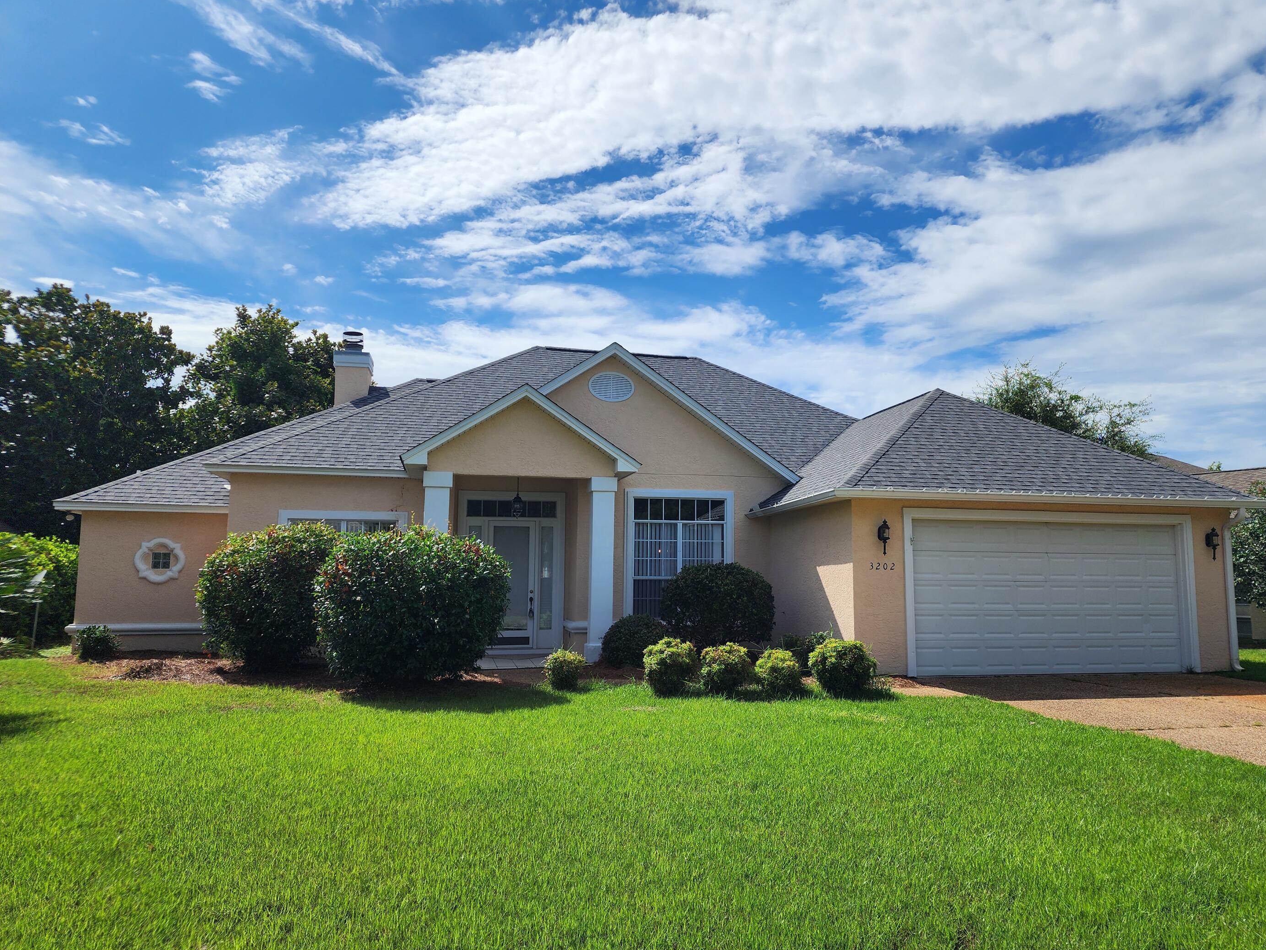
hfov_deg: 69.3
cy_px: 493
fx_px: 914
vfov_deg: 54.9
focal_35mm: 25
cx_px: 688
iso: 12
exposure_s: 1/2565
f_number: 1.8
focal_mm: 6.4
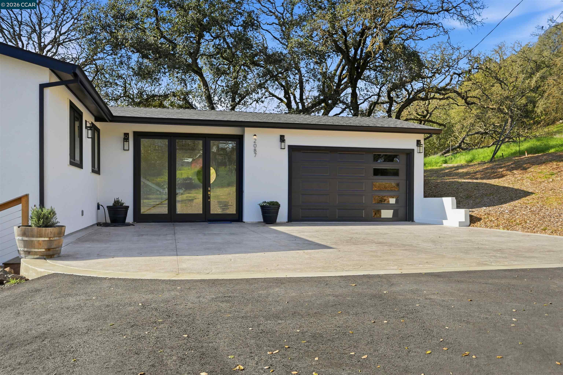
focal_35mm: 30
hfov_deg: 61.9
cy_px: 188
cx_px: 282
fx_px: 469
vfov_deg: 43.6
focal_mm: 30
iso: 100
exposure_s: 1/640
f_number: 8
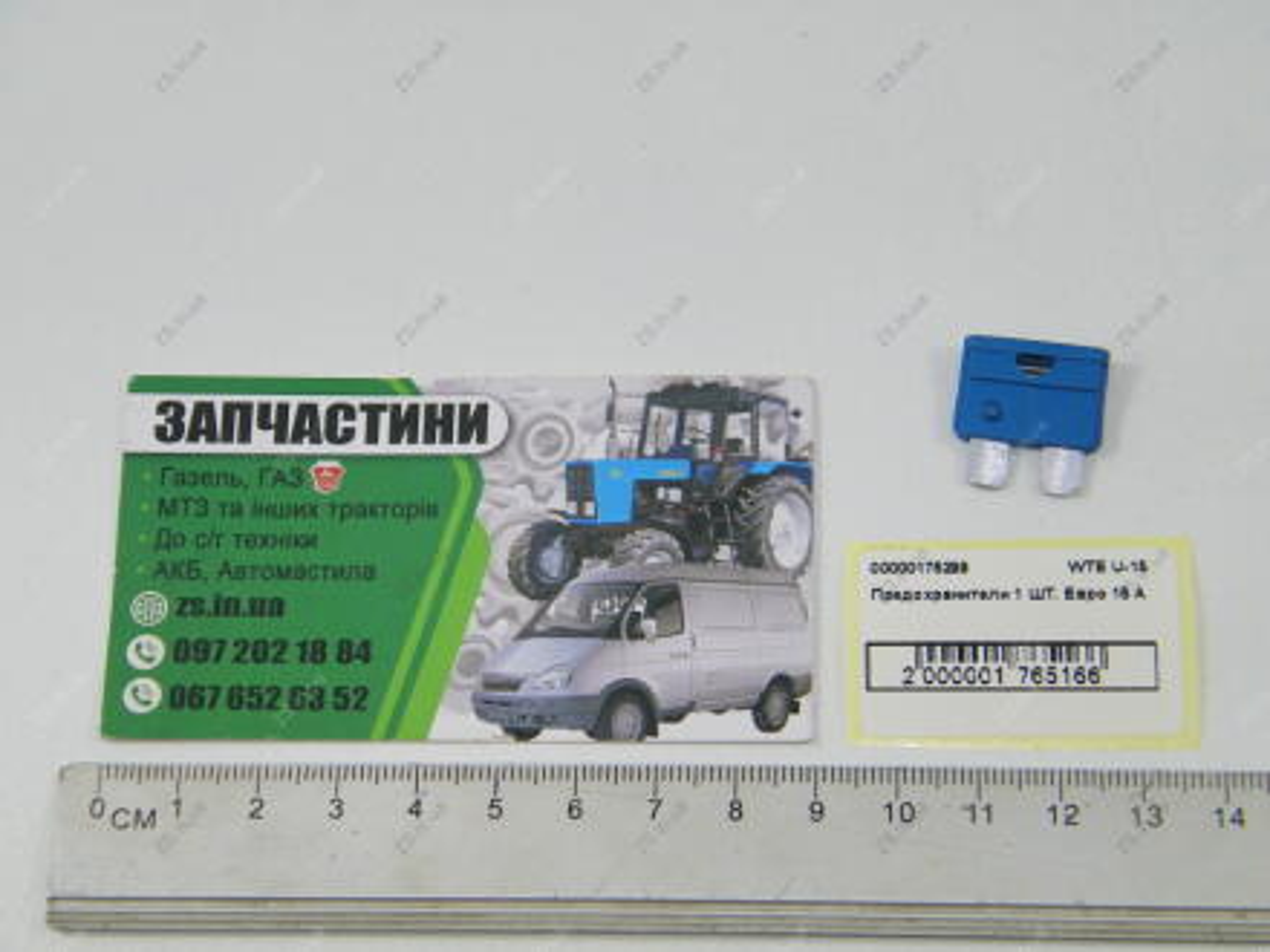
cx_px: 635
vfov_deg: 15.6
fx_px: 3485
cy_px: 476
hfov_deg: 20.7
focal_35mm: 95
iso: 80
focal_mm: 16.9
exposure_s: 1/200
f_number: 4.6
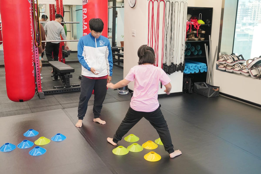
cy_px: 87
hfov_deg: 50.7
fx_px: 275
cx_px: 130
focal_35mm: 38
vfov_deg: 35.1
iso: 1600
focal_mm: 38
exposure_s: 1/160
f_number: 3.2
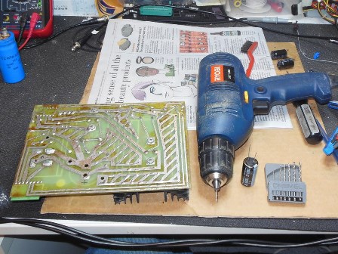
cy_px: 127
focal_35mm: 29
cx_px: 169
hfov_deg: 61.7
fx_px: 283
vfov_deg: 48.2
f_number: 3.3
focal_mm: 5.2
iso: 200
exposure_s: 1/30
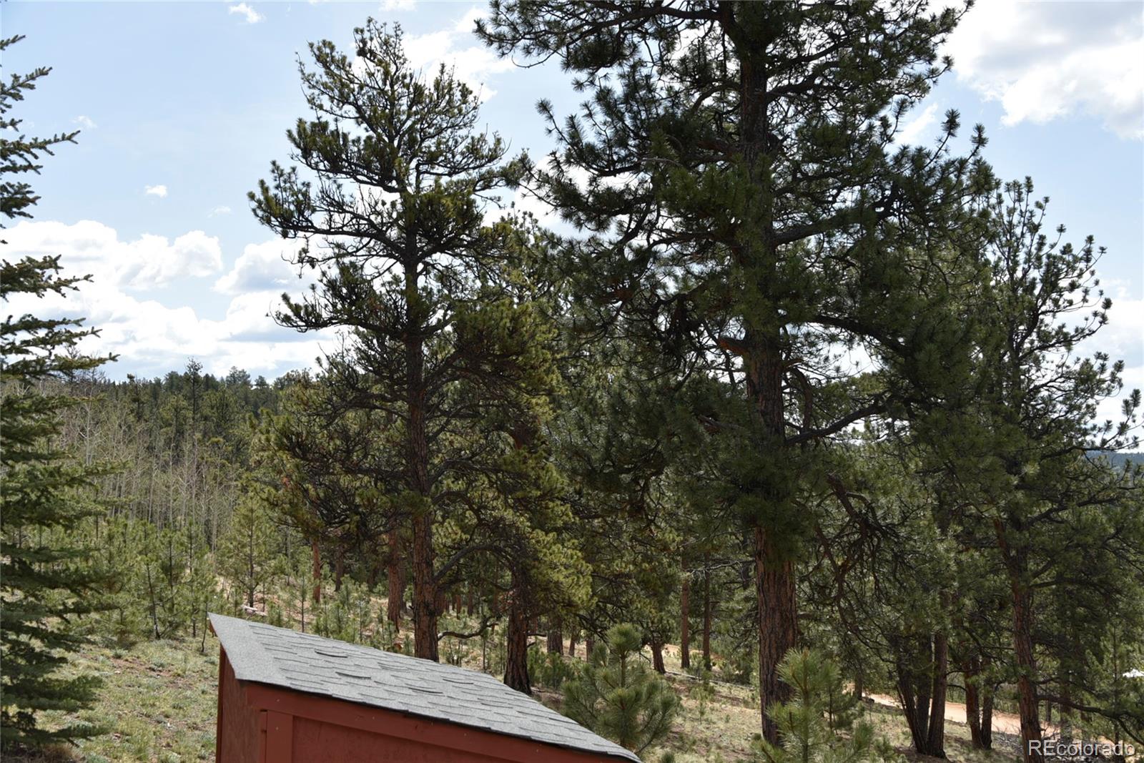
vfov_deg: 30.5
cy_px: 382
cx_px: 572
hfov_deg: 44.5
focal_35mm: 44
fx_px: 1398
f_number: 8
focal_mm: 44
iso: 100
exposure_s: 1/250
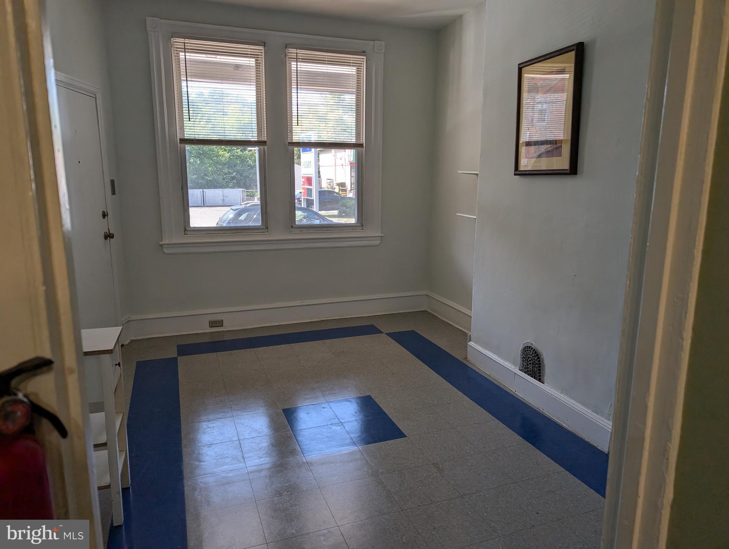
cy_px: 274
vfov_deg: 56.9
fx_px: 506
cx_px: 364
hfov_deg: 71.5
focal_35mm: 24
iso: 23
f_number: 1.68
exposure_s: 1/60
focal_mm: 6.9
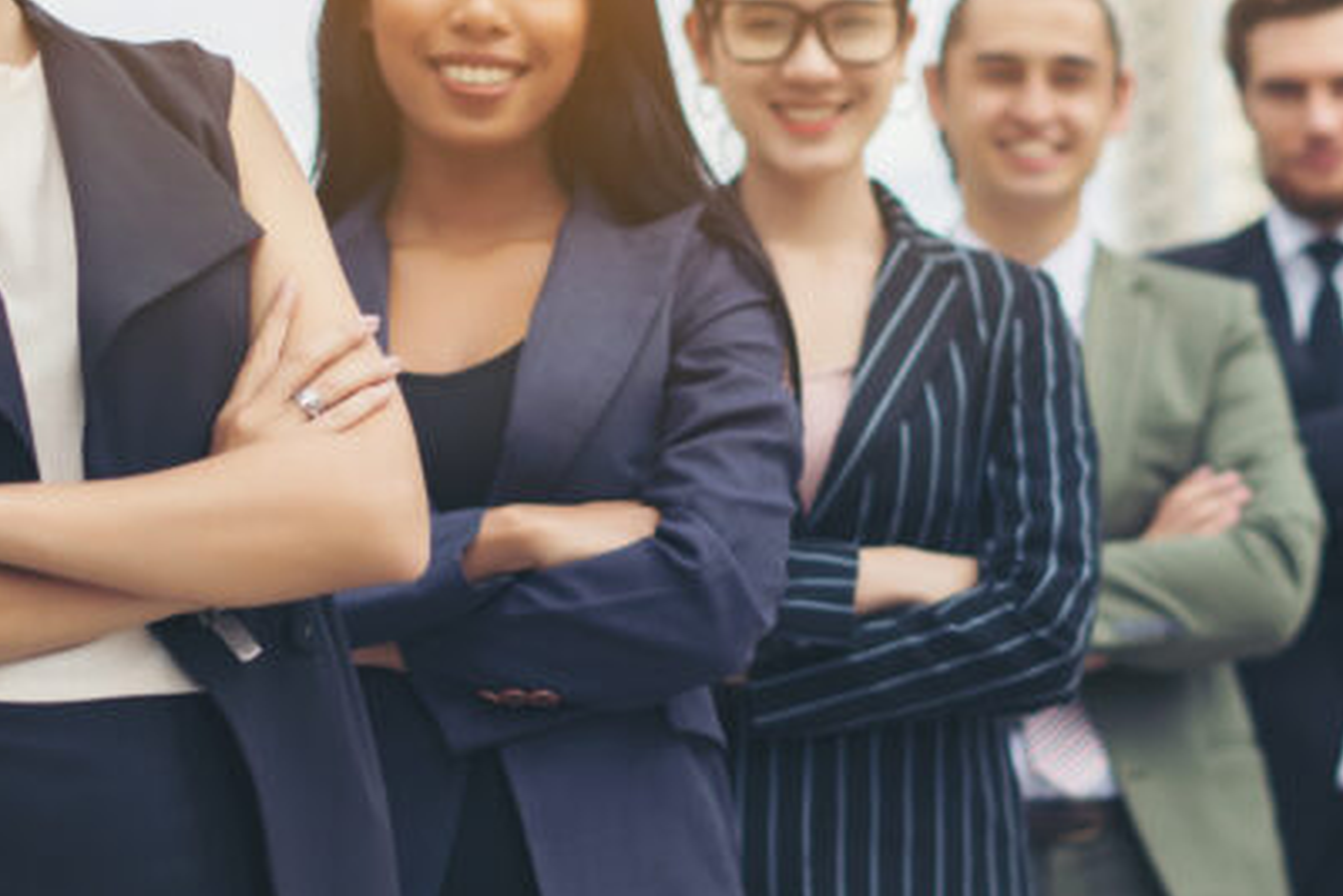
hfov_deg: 16.0
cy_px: 176
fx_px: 4777
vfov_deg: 10.7
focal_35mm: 128
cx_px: 708
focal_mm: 50
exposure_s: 1/1600
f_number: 2.2
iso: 100
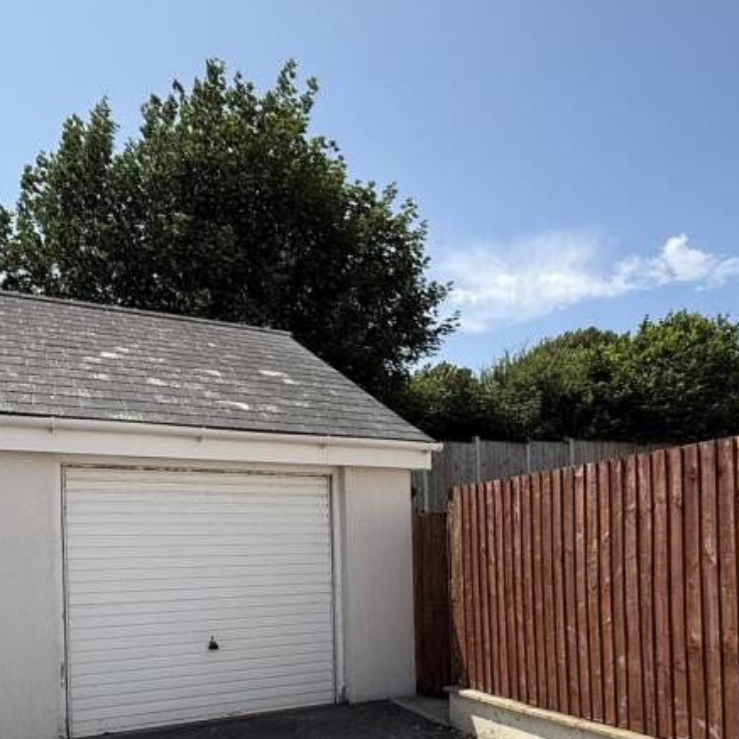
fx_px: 700
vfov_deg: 53.0
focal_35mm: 29
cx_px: 370
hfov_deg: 55.6
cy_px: 558
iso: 50
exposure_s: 1/1613
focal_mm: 2.22
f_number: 2.2
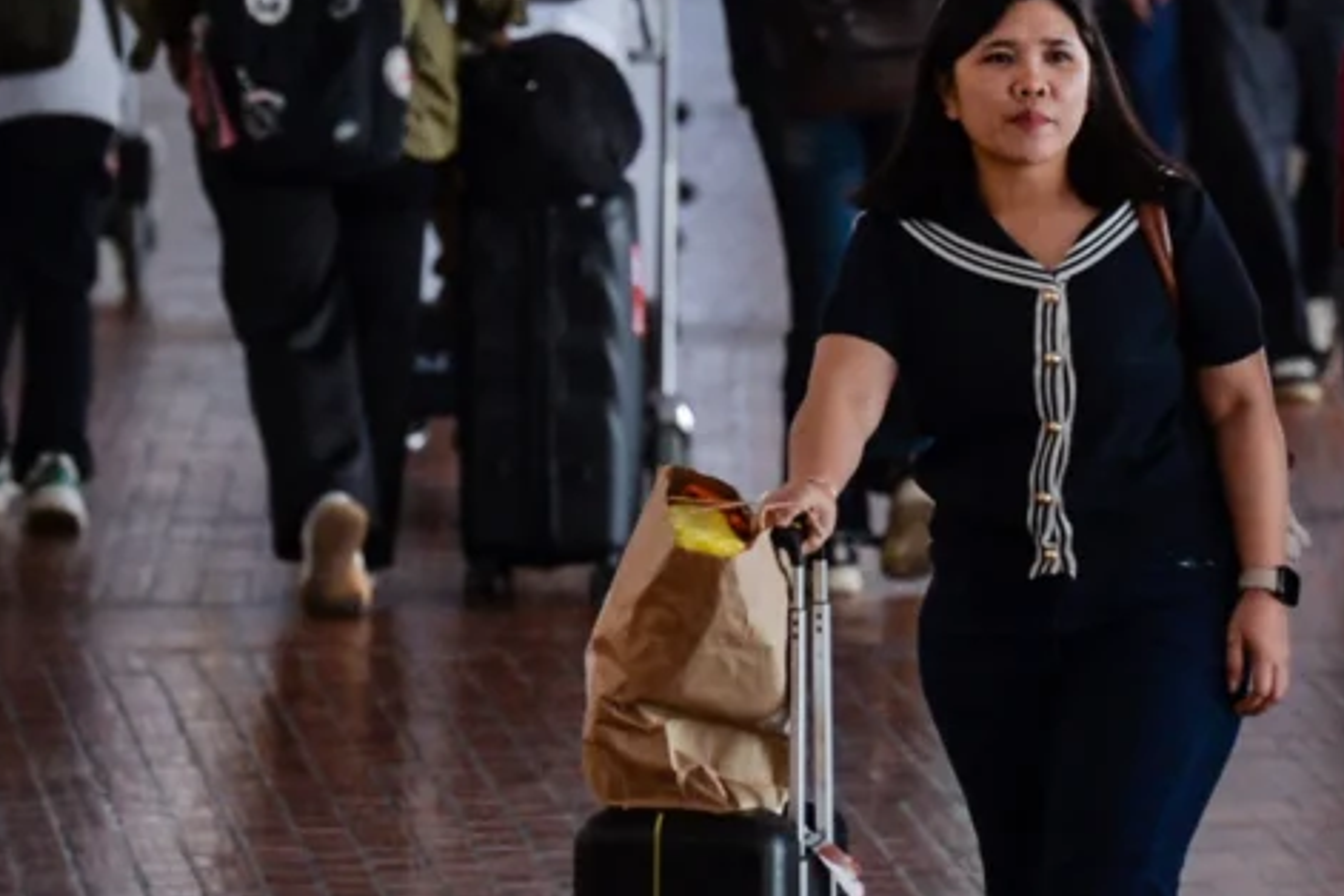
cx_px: 902
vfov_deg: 2.1
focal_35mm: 652
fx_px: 24339
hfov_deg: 3.2
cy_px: -60
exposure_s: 1/400
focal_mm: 200
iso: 800
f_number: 3.5
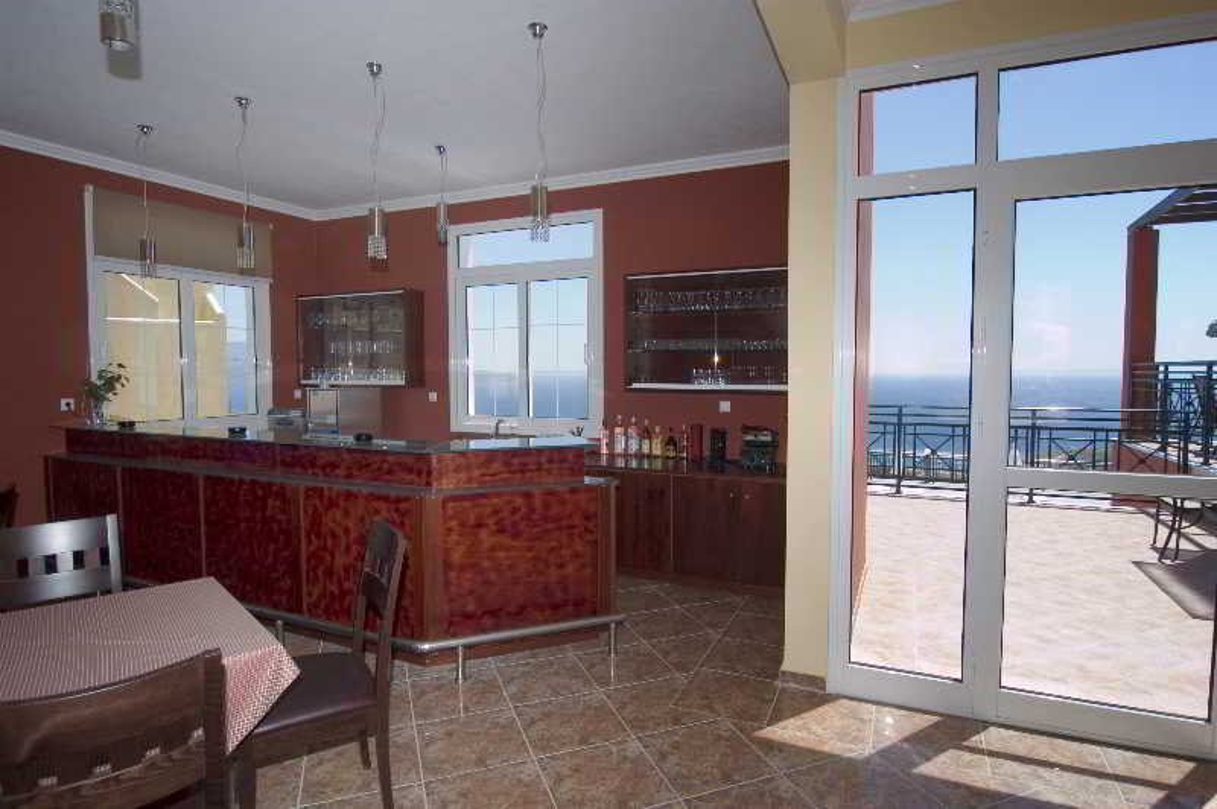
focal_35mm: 18
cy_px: 404
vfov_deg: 67.3
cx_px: 608
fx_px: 608
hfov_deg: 90.0
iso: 200
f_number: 8
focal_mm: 12
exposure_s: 1/160
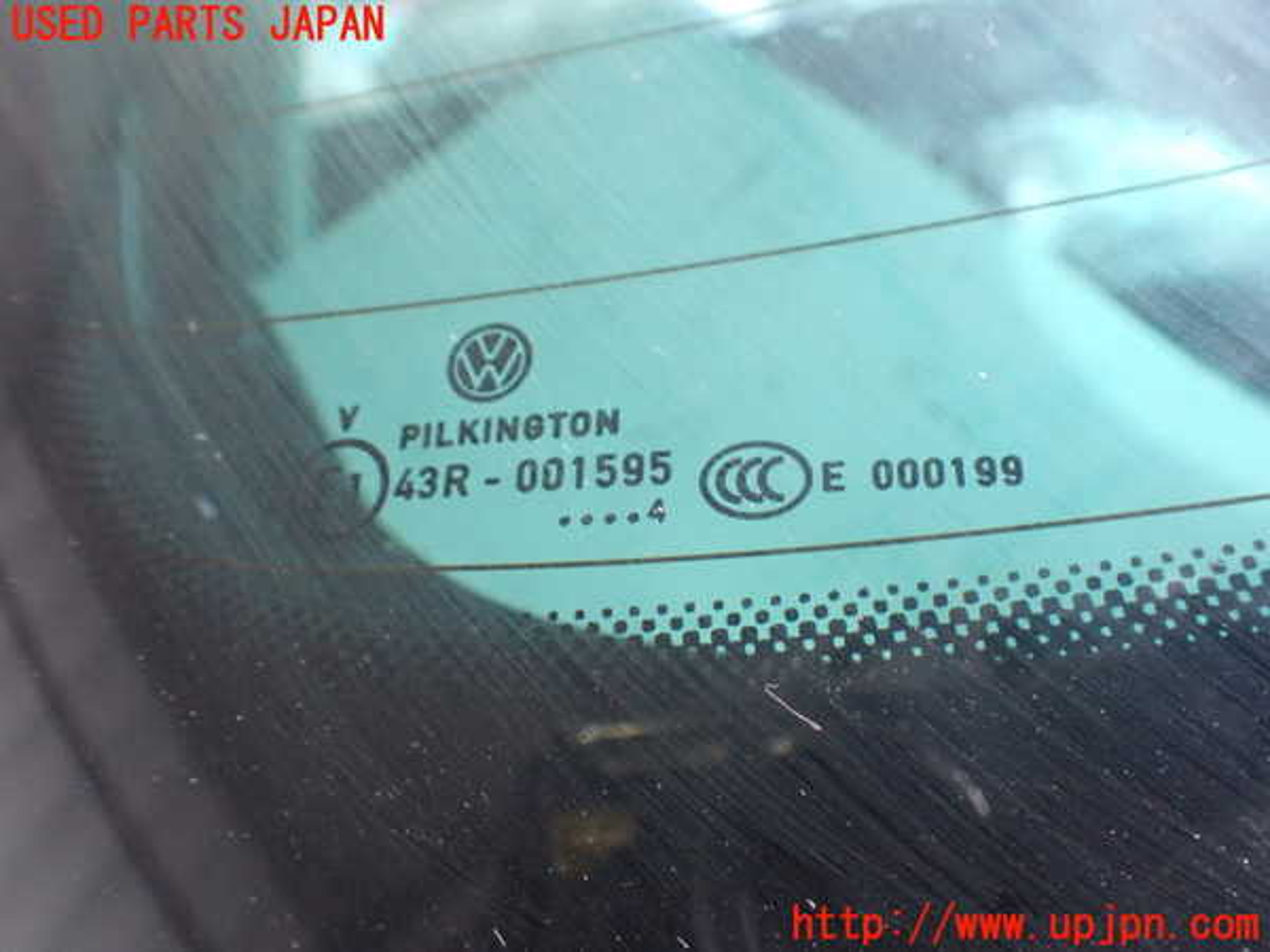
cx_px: 635
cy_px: 476
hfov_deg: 60.0
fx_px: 1101
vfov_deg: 46.8
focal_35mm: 30
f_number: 2.3
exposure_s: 1/30
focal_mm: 5.4
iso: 800
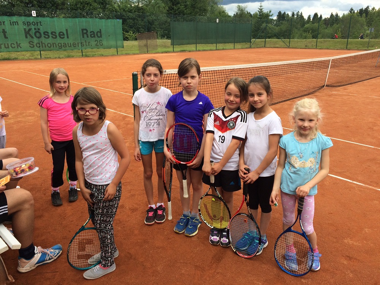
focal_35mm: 29
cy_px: 142
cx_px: 190
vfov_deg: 48.2
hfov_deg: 61.7
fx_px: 318
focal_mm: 4.15
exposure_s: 1/838
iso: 32
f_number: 2.2
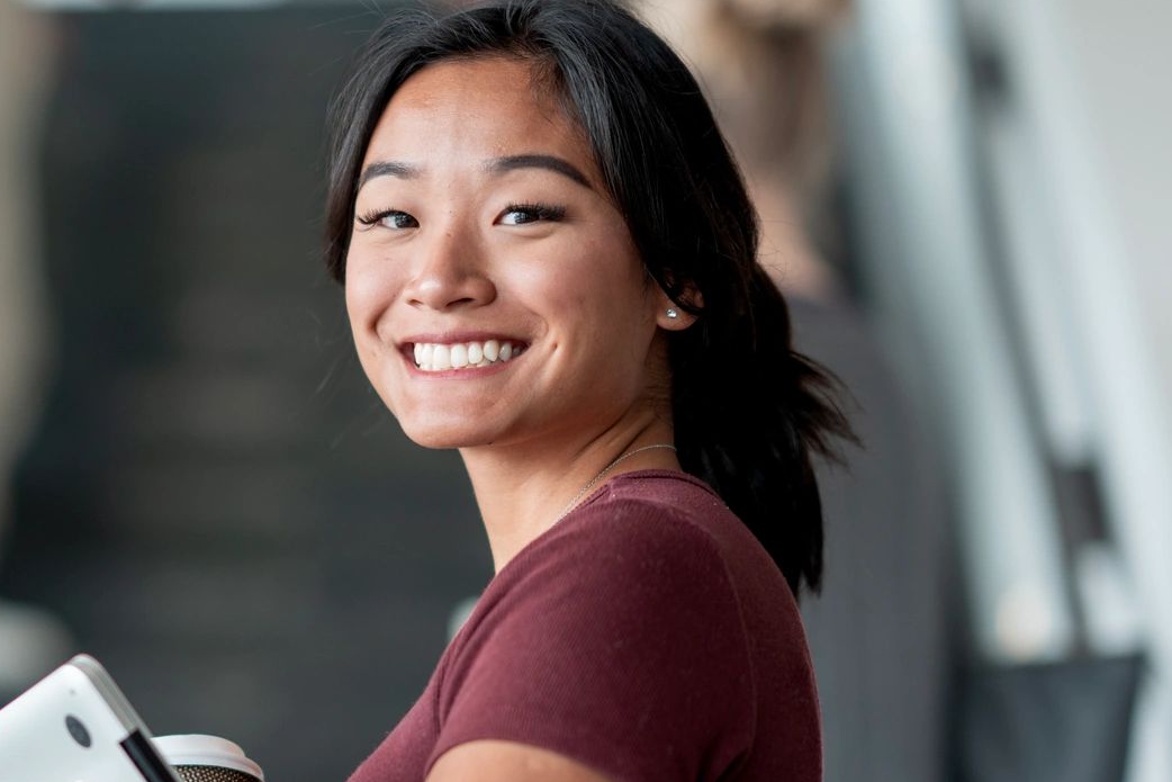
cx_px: 122
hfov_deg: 11.8
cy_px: 509
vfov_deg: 7.9
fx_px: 5633
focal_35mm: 173
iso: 100
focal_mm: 85
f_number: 1.4
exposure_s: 1/250
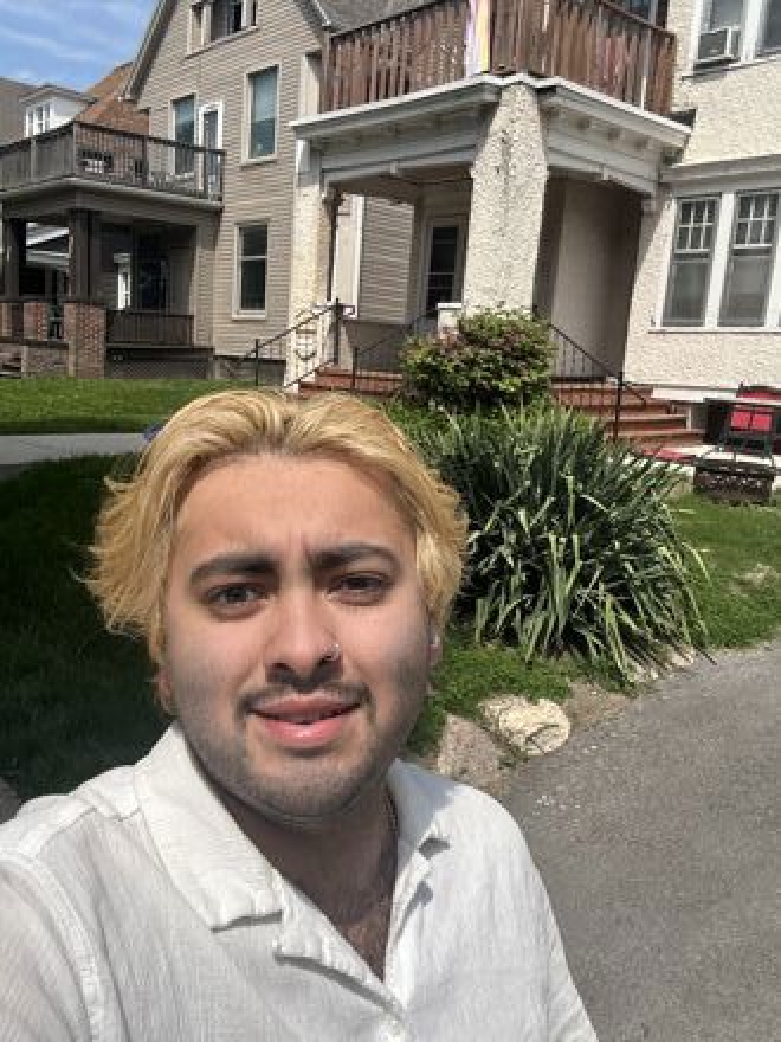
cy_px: 521
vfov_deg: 60.0
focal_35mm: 30
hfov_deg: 46.8
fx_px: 902
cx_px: 390
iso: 25
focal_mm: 2.69
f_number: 1.9
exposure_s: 1/1585
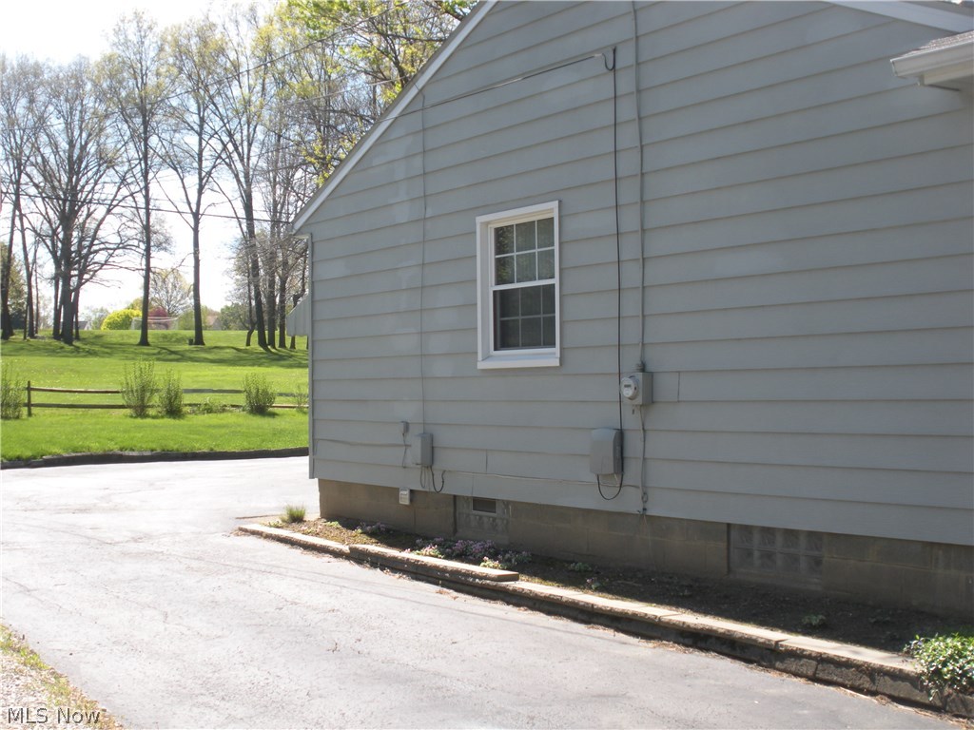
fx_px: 1238
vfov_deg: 32.9
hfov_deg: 42.9
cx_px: 487
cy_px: 365
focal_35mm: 44
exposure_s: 1/262
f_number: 4
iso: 64
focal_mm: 7.7
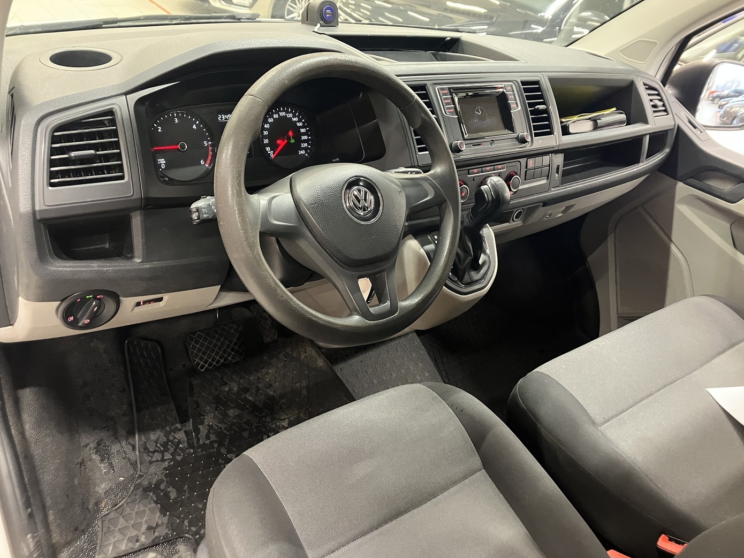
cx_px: 374
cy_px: 272
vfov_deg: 48.2
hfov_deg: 61.7
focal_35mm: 29
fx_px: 623
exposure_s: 1/30
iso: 500
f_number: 1.8
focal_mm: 3.99
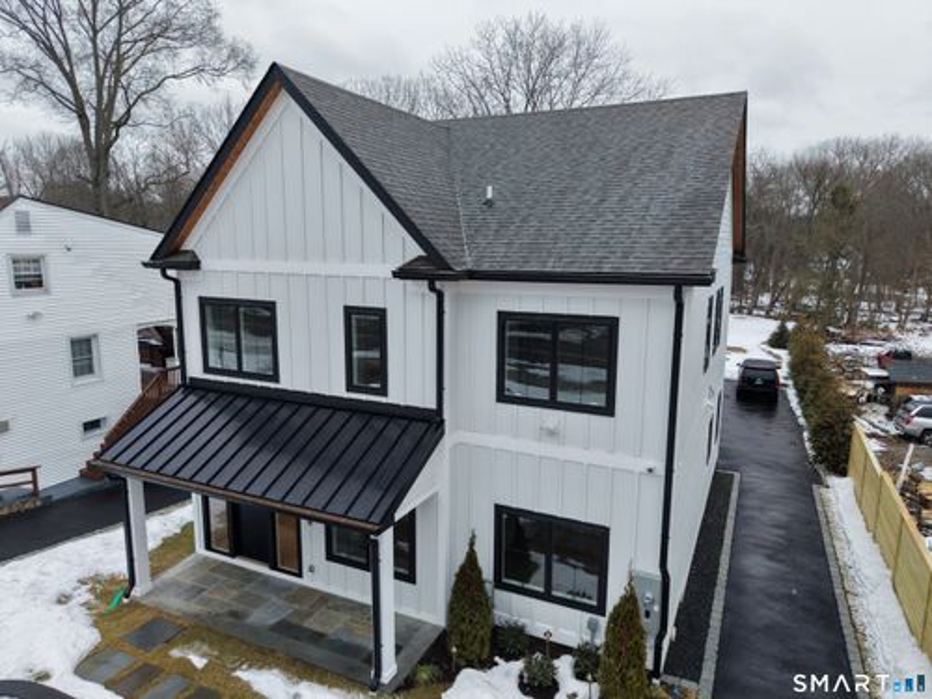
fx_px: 646
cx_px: 466
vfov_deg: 56.8
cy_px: 350
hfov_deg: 71.6
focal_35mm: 24
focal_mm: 8.67
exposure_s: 1/1000
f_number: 1.8
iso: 250
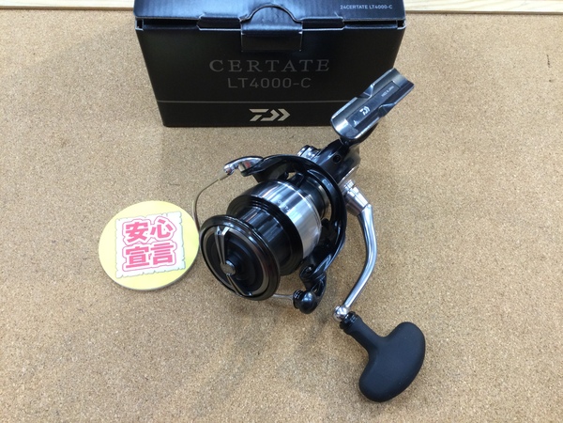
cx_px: 282
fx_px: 504
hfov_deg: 58.4
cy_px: 212
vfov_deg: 45.4
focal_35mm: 31
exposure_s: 1/30
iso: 64
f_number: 2.4
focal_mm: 3.3
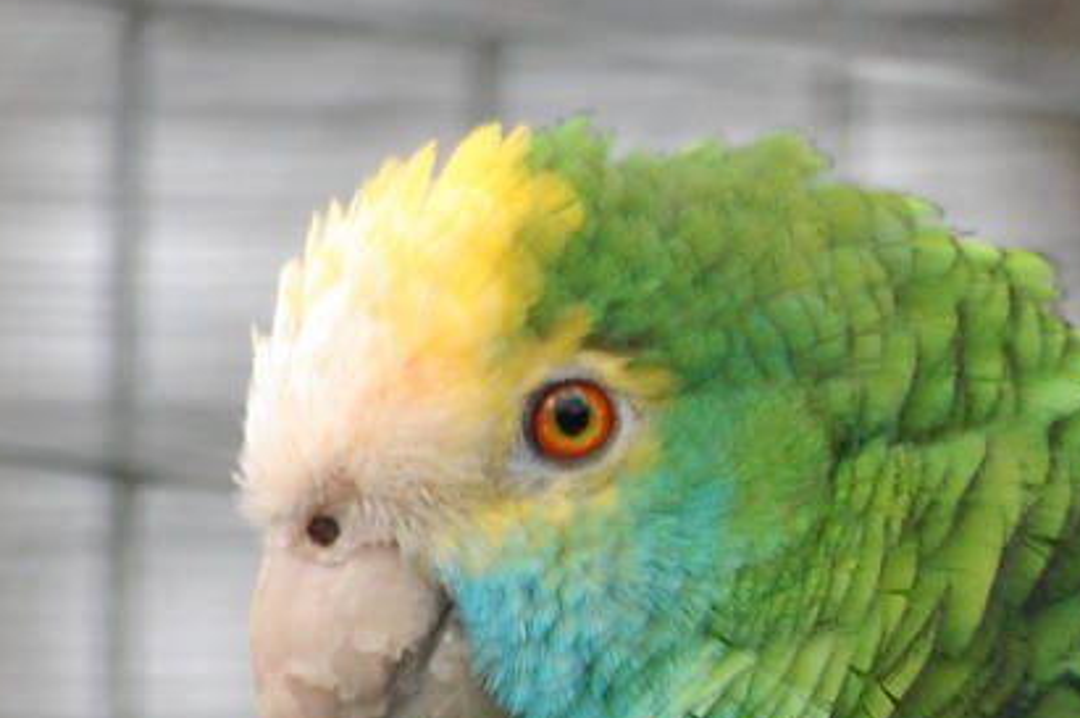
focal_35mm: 1169
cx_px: 1112
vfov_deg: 1.2
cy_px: 768
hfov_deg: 1.8
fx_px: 35028
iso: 800
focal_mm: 200
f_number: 5.6
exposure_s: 1/250
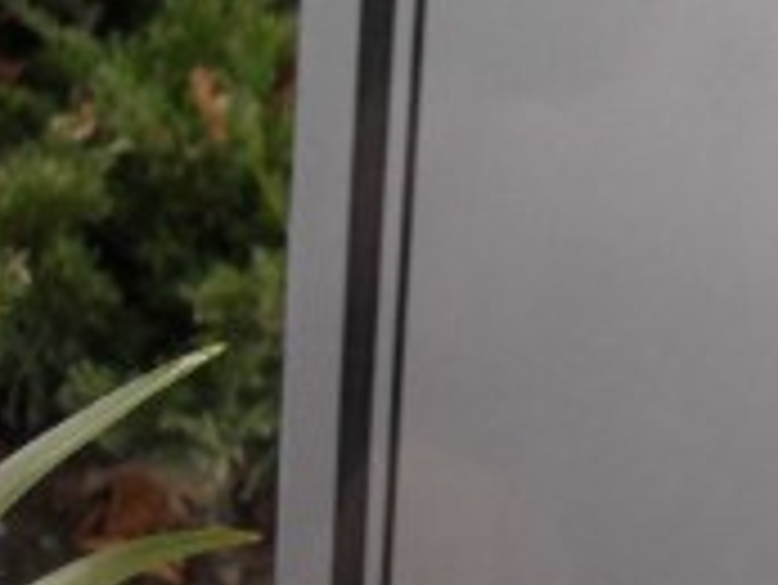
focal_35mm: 155
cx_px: 1318
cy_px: 500
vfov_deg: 9.6
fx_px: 3486
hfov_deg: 11.9
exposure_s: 1/60
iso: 100
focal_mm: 7.5
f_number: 3.6
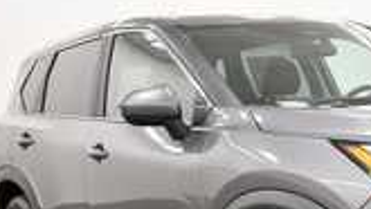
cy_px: 212
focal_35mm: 76
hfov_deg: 26.7
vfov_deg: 15.6
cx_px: 349
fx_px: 748
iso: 1250
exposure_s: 1/125
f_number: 5.6
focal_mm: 20
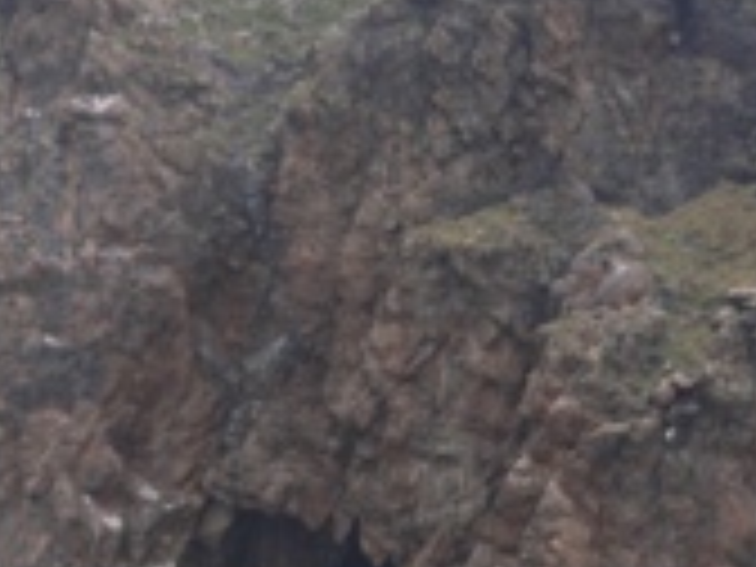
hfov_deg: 18.7
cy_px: 295
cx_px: 819
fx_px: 2206
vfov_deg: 14.6
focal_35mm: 101
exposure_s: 1/100
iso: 80
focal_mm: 5.8
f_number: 5.6
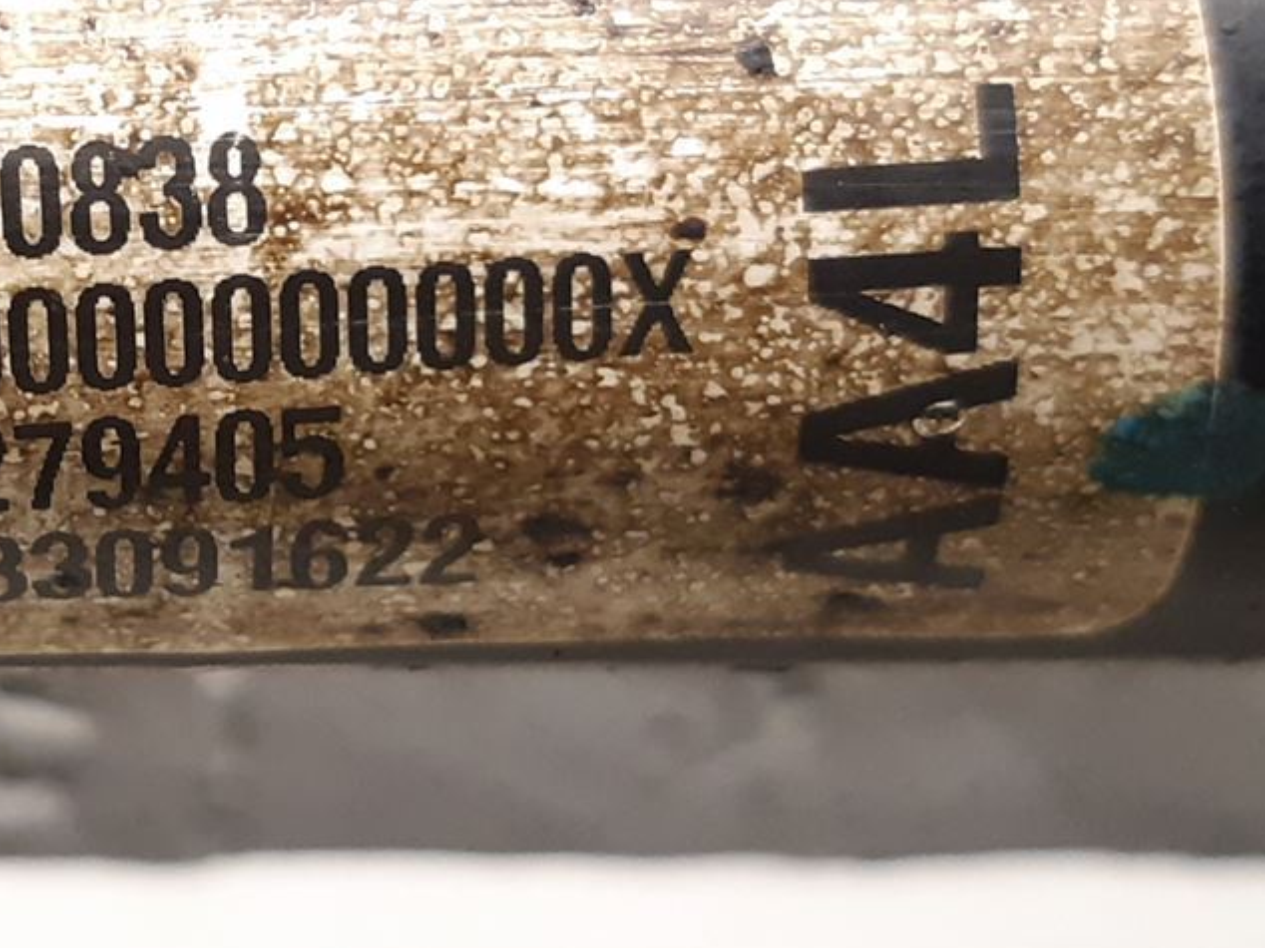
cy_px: 403
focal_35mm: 84
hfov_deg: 22.4
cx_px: 0
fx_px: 3069
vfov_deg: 17.5
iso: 200
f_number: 1.7
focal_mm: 3.93
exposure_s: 1/24
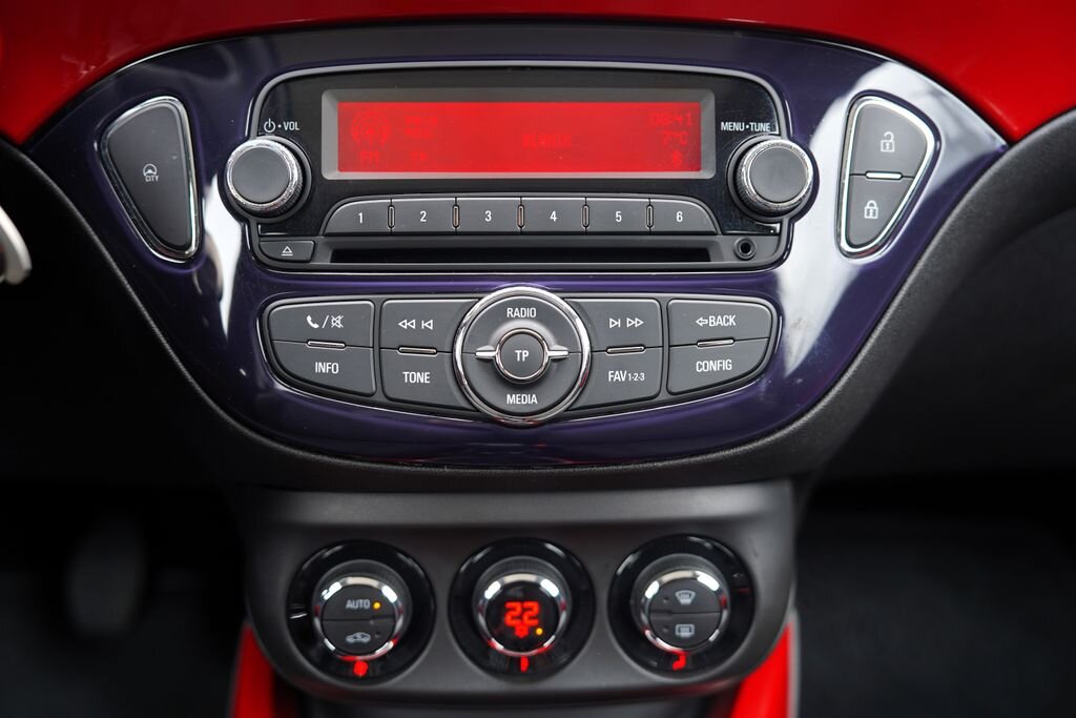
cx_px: 538
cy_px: 359
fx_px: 1255
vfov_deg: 31.9
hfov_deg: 46.4
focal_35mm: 42
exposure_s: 1/50
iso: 125
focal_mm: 42
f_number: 2.8
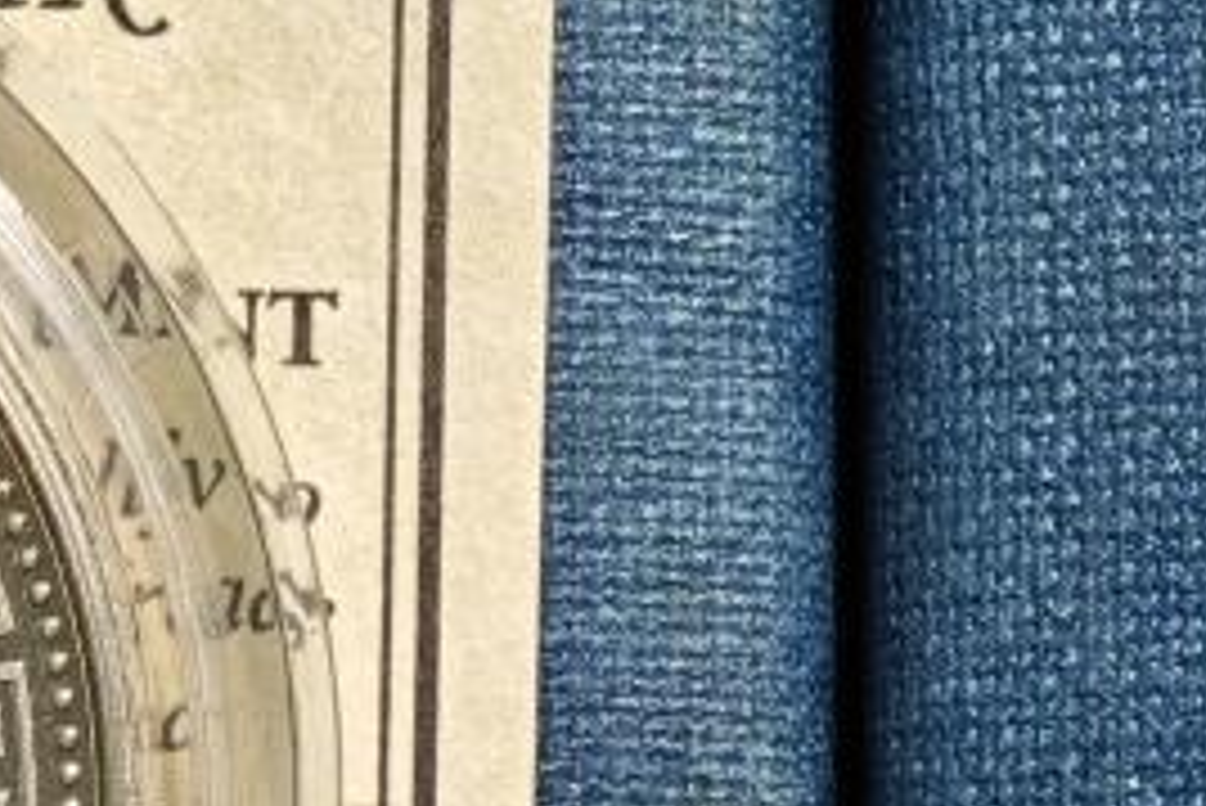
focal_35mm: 326
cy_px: 662
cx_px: 868
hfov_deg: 6.3
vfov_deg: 4.2
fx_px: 10926
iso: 640
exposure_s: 1/120
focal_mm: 9
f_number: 2
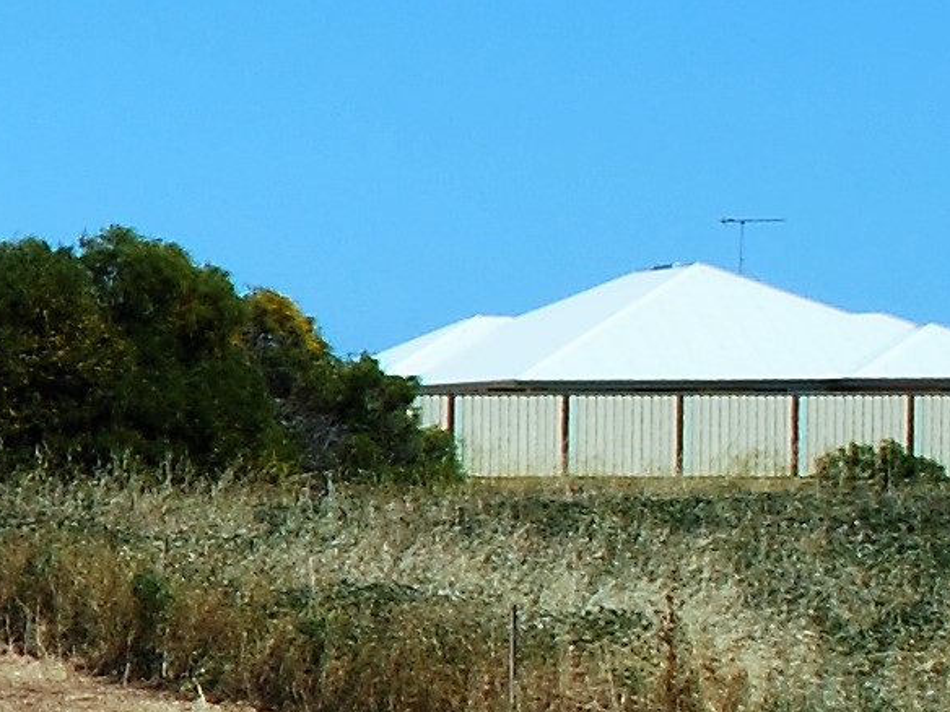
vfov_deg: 5.5
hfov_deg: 6.7
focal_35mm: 268
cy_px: 621
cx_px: -1843
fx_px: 7355
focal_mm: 28
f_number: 9
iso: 100
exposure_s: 1/320
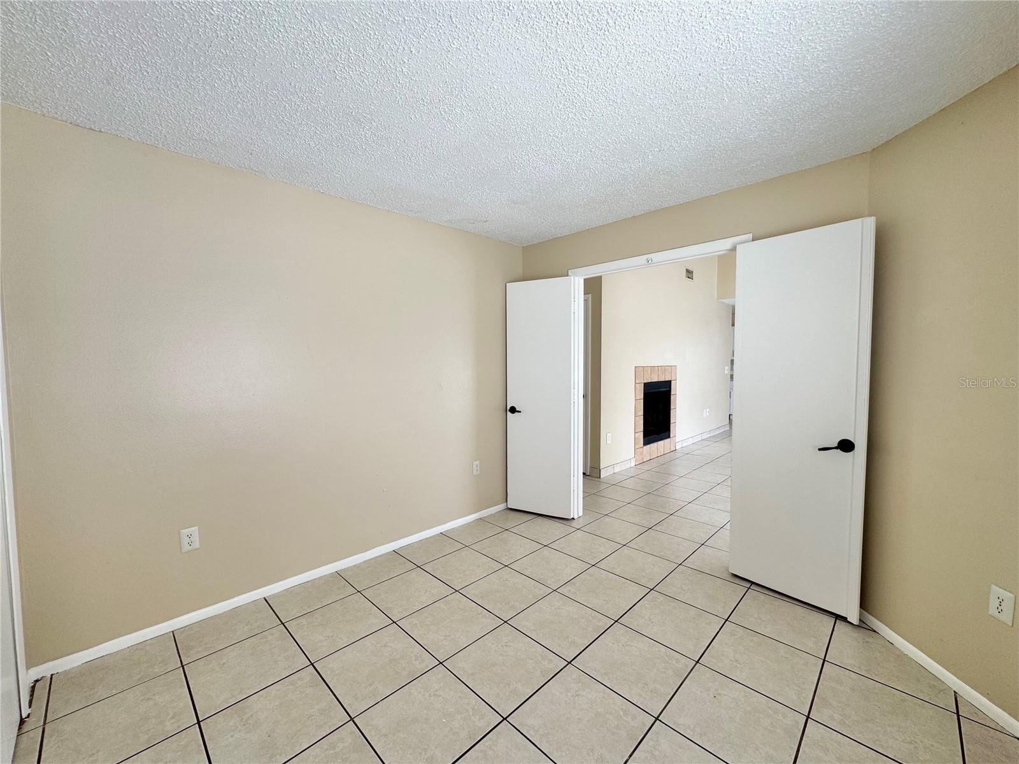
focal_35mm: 14
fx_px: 412
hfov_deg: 102.1
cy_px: 382
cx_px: 510
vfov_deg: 85.7
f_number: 2.2
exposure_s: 1/99
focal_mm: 2.22
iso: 50
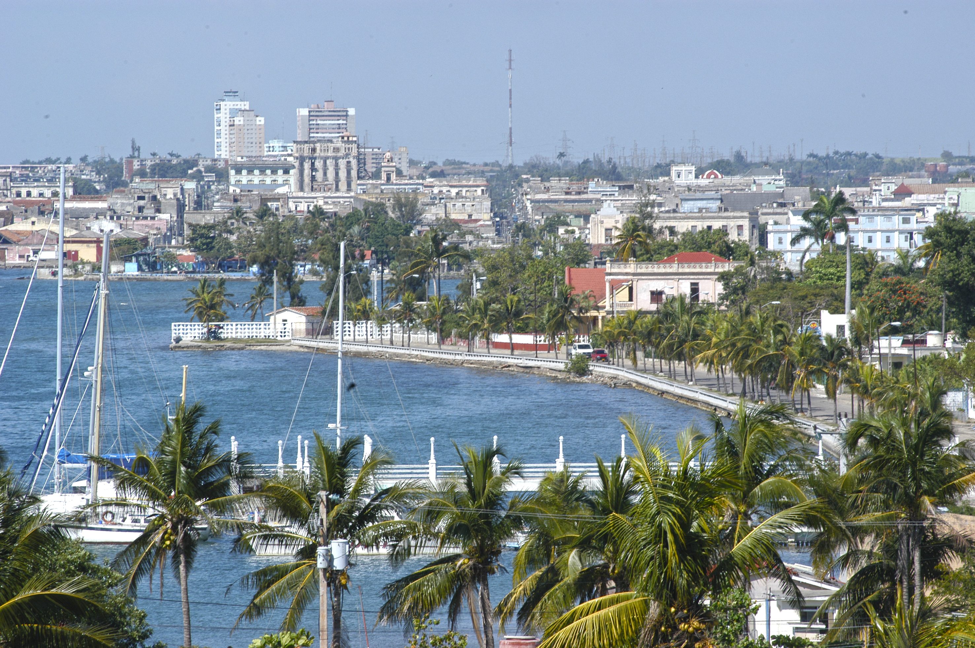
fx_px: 8117
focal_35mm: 300
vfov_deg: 4.6
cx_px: 488
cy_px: 324
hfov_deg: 6.9
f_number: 14
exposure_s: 1/160
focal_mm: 200
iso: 200
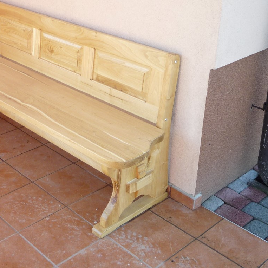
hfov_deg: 33.2
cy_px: 135
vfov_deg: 33.4
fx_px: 447
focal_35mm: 51
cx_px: 93
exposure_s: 1/100
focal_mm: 5.3
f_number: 3.3
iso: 100
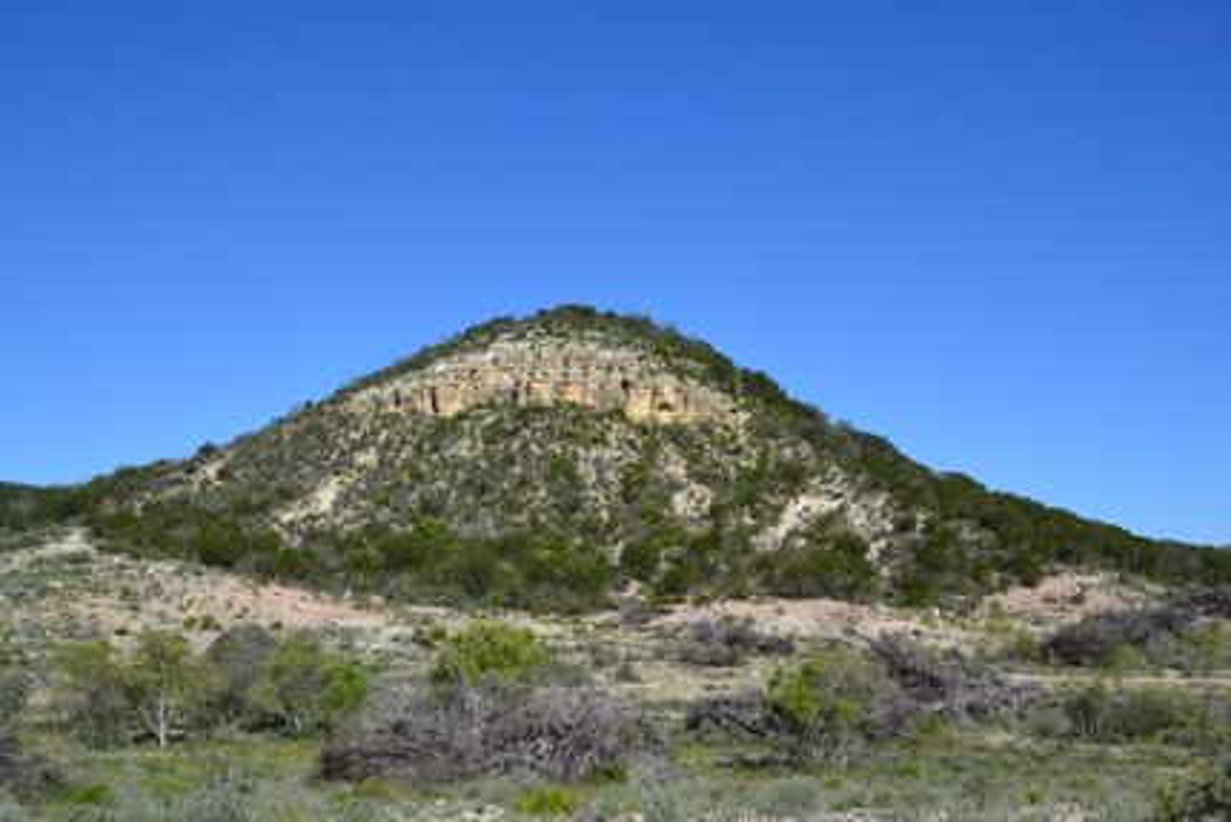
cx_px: 616
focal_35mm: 39
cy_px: 411
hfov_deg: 49.5
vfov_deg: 34.2
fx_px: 1334
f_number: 11
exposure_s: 1/500
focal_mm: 26
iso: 320
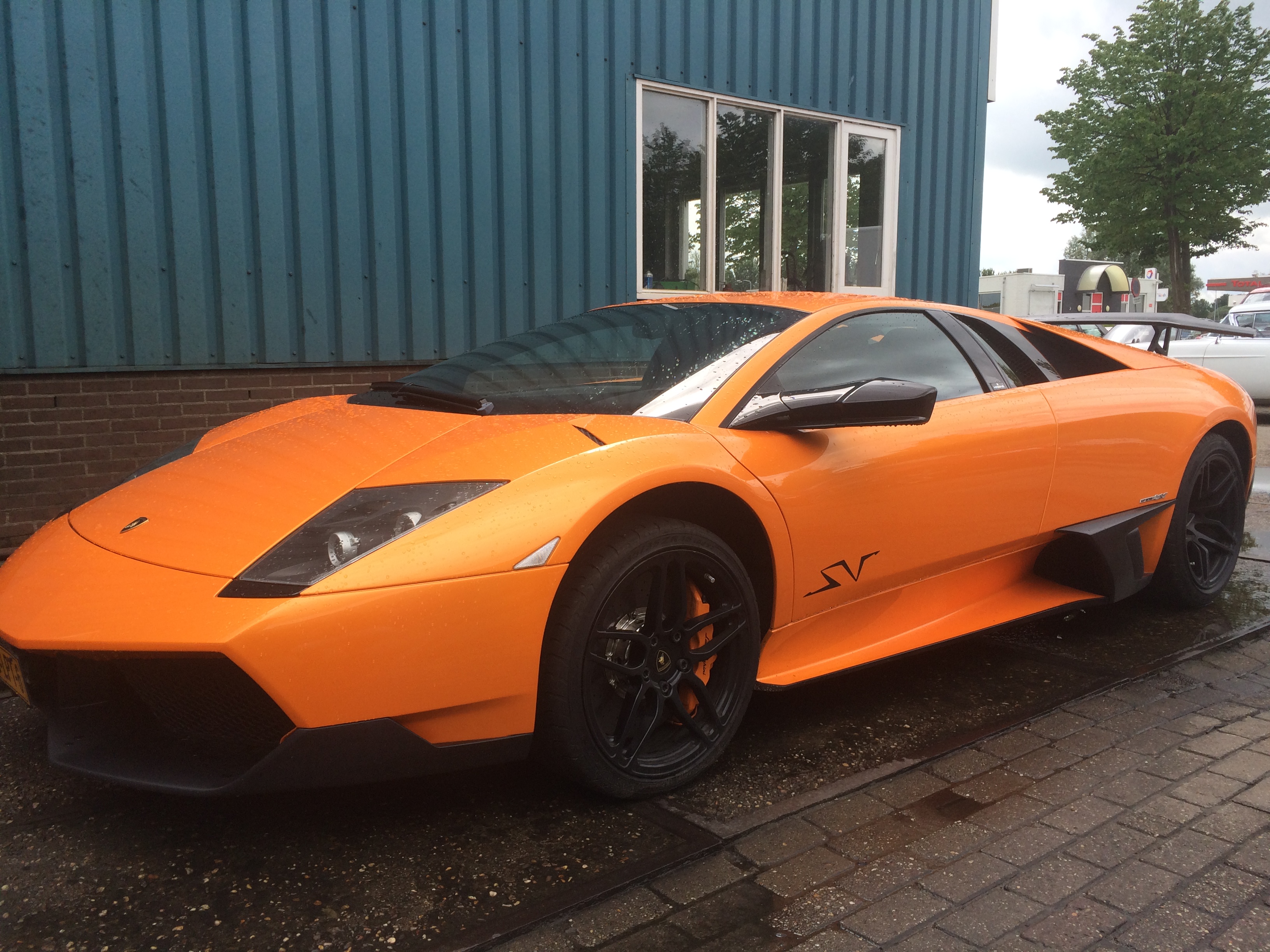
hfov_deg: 61.7
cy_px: 476
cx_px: 635
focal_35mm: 29
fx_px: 1064
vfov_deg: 48.2
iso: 32
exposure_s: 1/1053
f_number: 2.2
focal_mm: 4.15
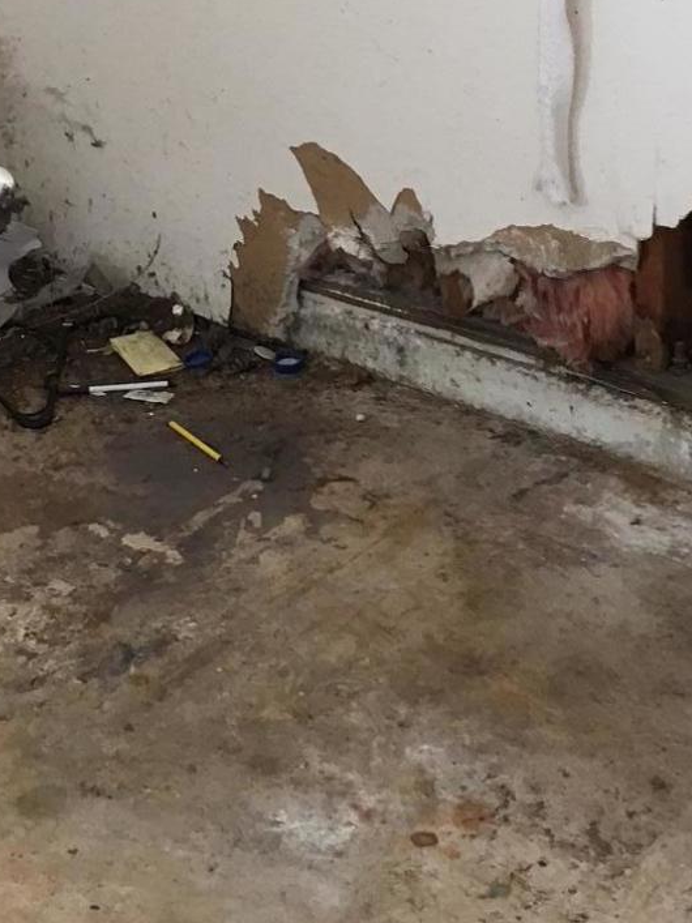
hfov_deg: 17.9
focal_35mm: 82
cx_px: 231
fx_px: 2186
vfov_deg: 23.2
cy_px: 77
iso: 80
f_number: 2.2
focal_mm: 4.15
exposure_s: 1/30
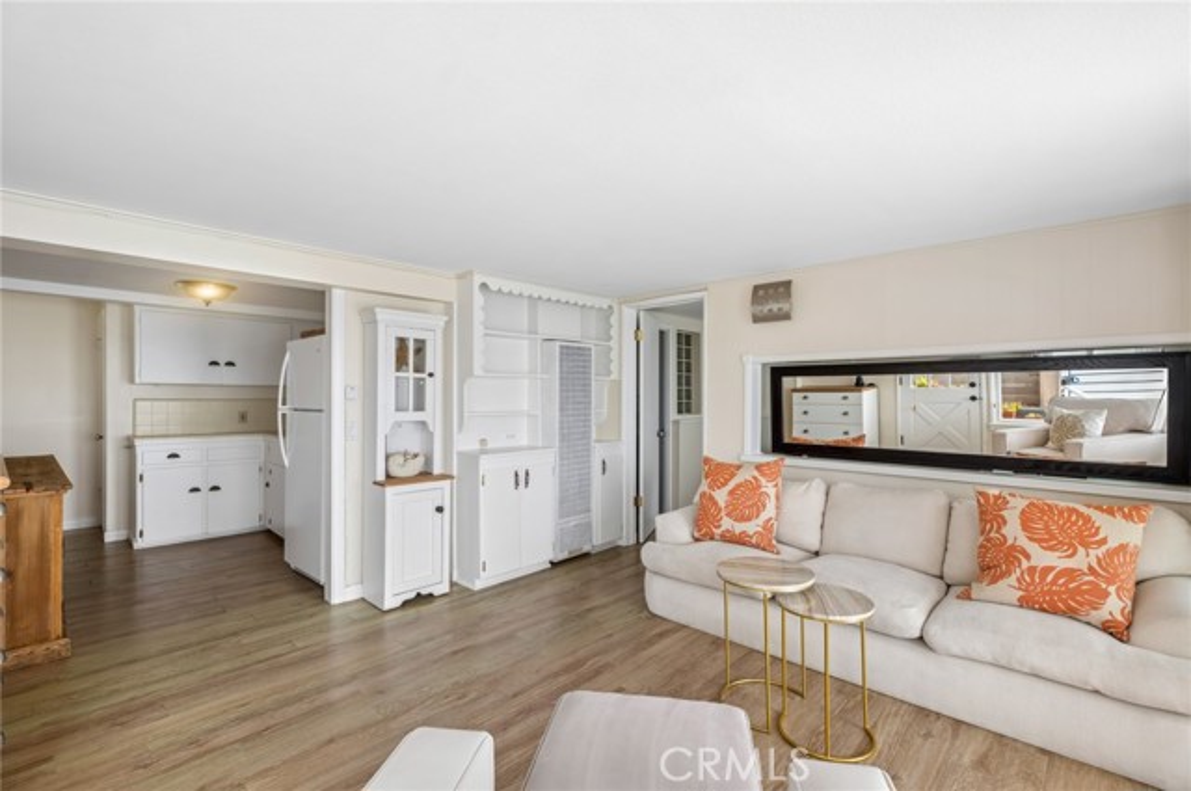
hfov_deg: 96.8
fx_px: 529
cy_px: 396
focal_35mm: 16
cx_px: 596
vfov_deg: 73.6
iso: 100
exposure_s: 1/50
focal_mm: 16
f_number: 9
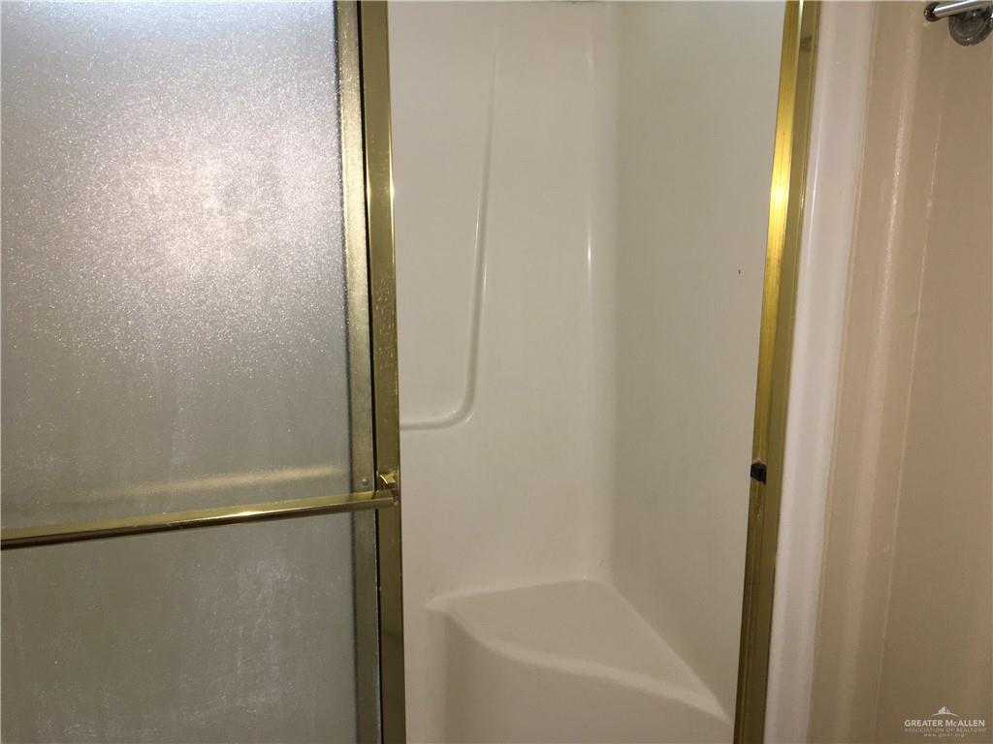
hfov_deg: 61.7
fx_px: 832
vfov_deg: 48.2
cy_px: 372
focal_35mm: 29
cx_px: 496
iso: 64
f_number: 2.2
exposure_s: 1/30
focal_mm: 4.15
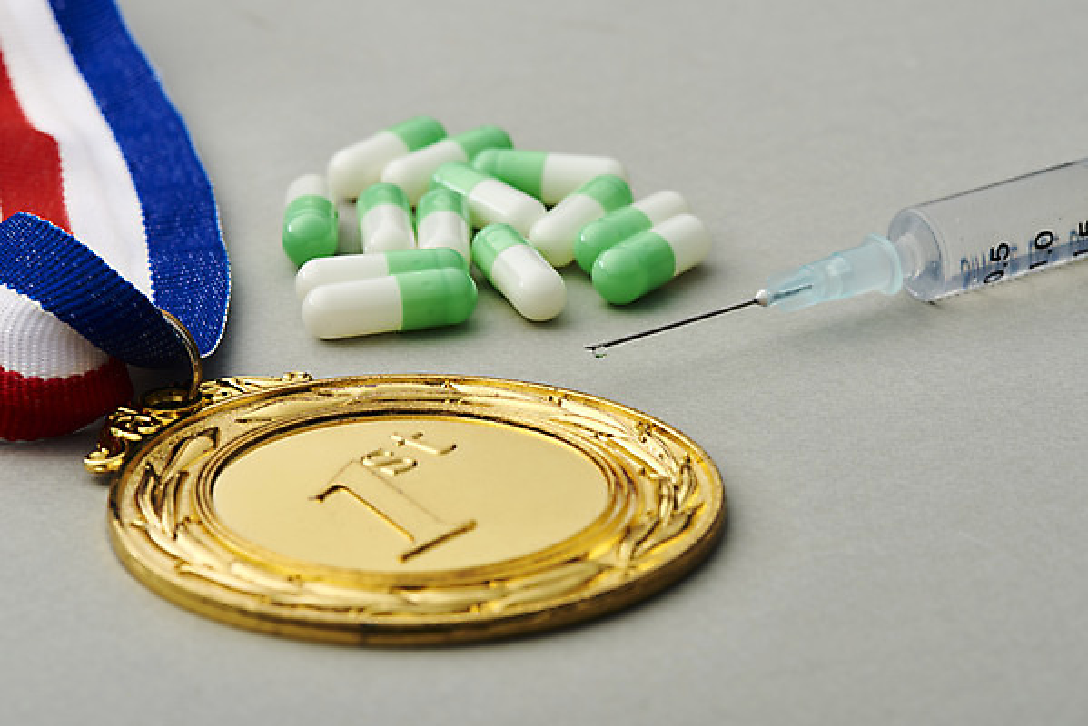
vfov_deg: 13.1
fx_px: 3175
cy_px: 363
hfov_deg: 19.4
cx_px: 544
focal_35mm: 105
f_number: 20
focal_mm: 105
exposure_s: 1/125
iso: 100
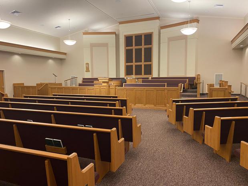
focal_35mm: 26
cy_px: 93
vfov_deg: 53.0
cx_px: 124
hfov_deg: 67.3
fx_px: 186
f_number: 1.8
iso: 160
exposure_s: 1/60
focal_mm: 4.25
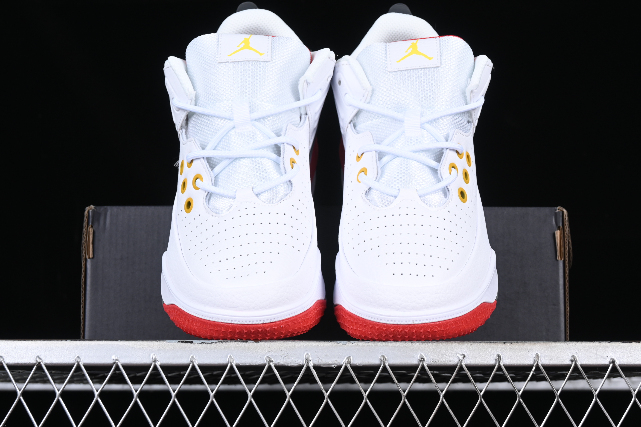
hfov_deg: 27.0
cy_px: 214
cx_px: 320
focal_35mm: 75
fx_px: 1335
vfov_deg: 18.2
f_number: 8
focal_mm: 50
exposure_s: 1/80
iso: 160
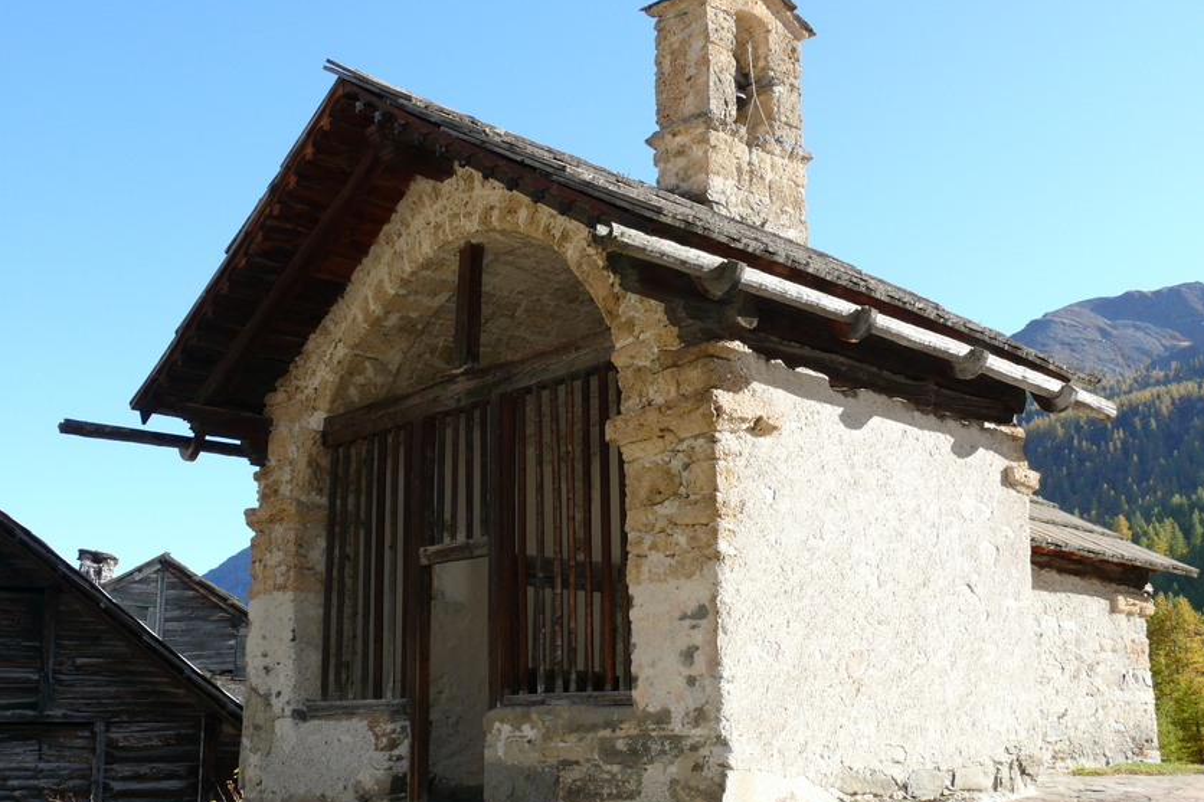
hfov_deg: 42.8
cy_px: 400
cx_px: 603
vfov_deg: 29.2
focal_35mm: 46
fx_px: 1538
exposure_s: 1/200
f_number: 5
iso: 100
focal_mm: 9.3
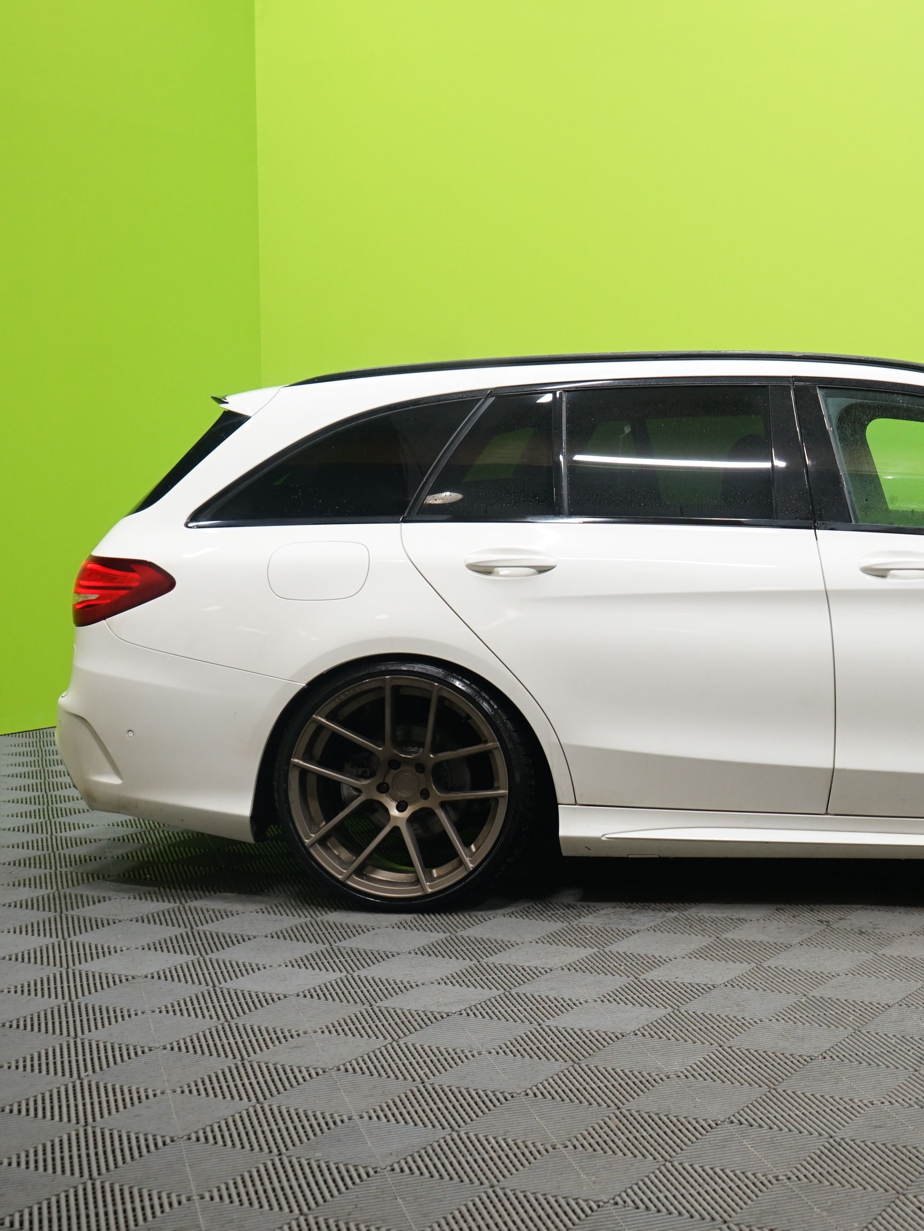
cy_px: 622
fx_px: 1922
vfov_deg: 35.5
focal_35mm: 54
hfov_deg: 25.7
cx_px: 919
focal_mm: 37
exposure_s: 1/20
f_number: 5
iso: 800
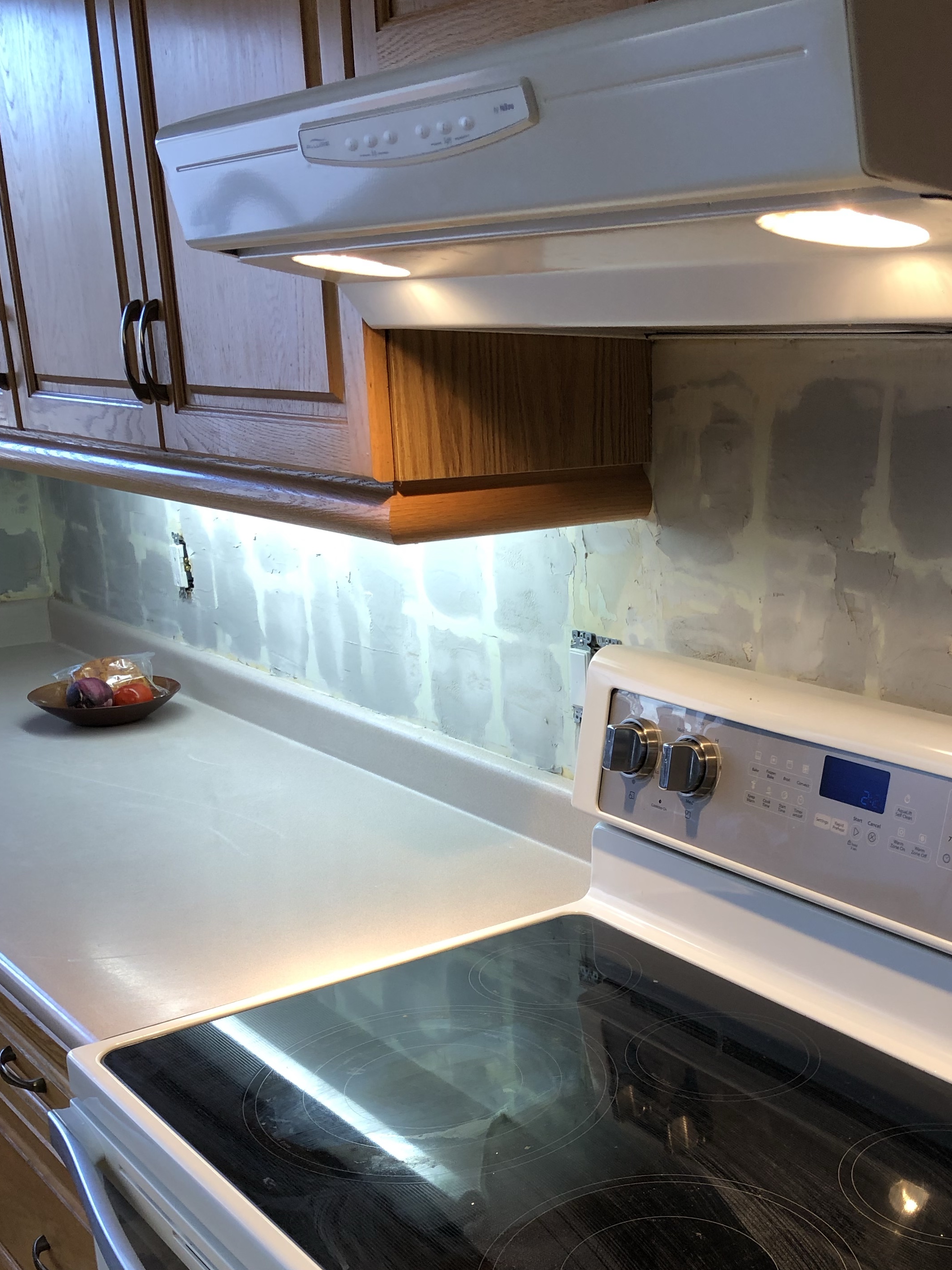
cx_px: 647
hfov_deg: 35.6
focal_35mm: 40
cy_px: 893
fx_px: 1467
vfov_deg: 45.7
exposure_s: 1/40
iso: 25
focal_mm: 4
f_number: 1.8
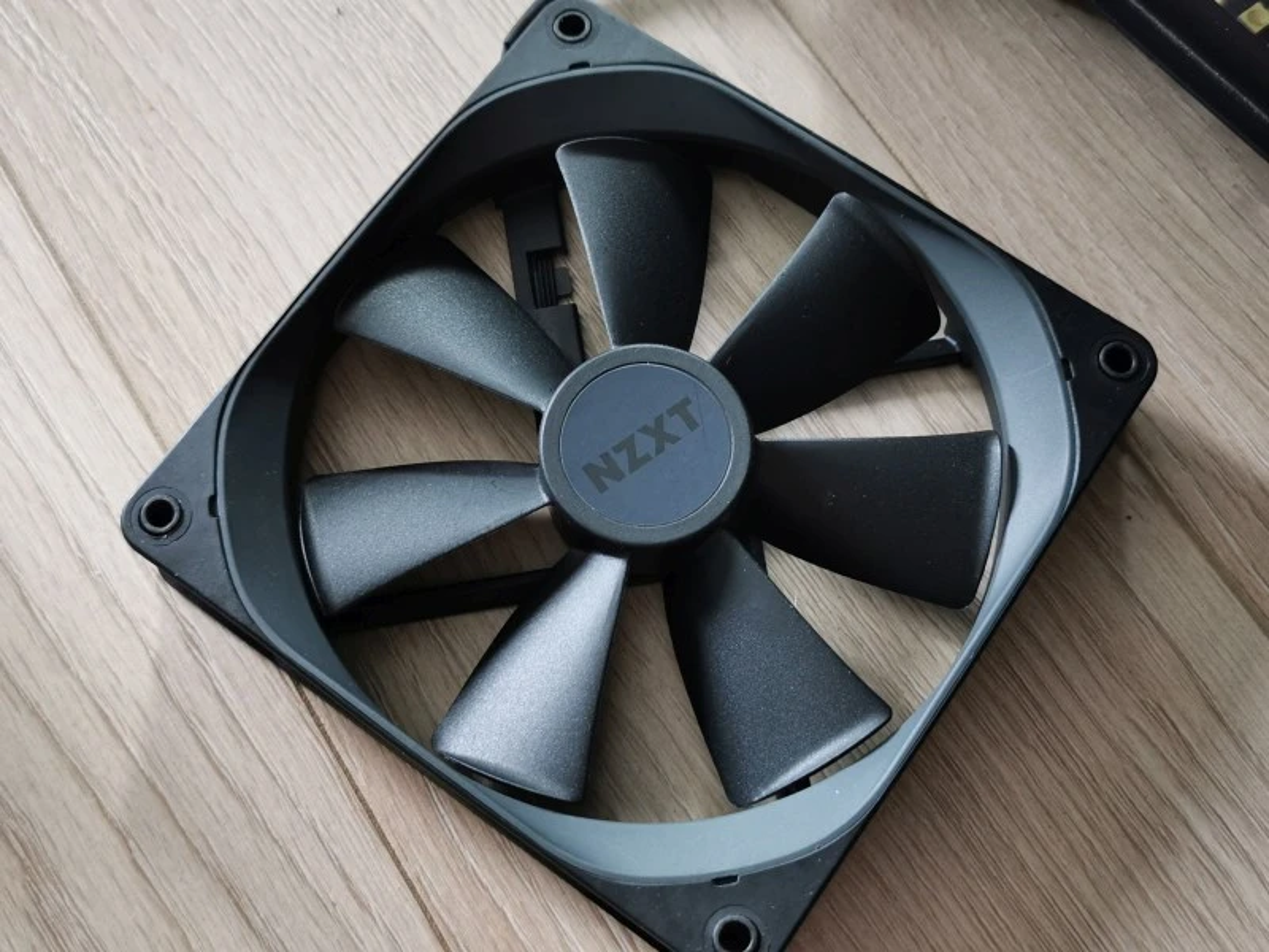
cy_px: 476
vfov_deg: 32.9
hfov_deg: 42.9
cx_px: 634
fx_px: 1613
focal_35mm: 44
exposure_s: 1/50
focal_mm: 5.56
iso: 100
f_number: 1.6
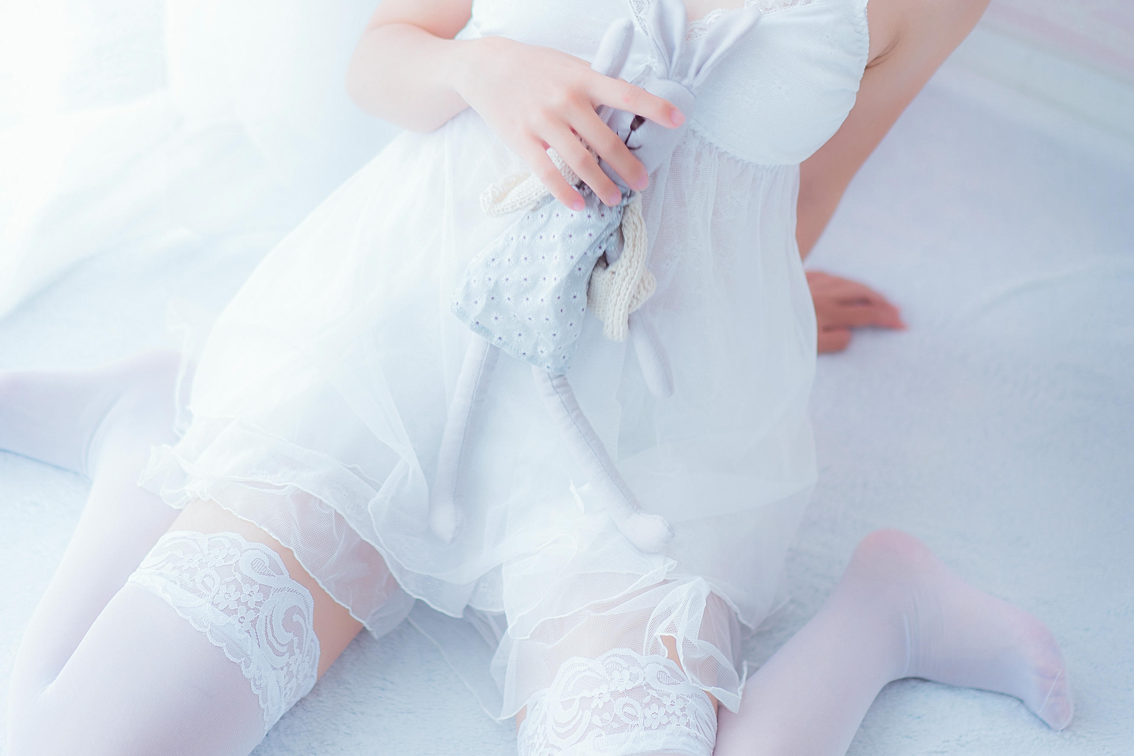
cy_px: 176
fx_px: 2614
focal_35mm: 83
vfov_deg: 16.4
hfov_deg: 24.5
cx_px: 569
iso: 100
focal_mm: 55
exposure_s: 1/60
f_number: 1.8
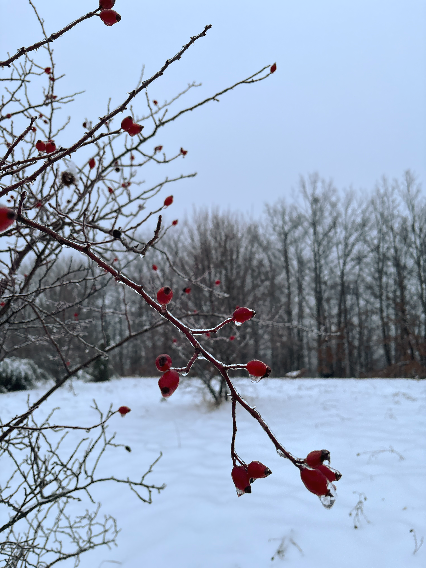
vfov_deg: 67.3
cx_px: 213
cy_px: 284
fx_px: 427
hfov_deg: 53.1
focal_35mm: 26
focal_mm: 5.96
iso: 125
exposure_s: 1/122
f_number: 1.6
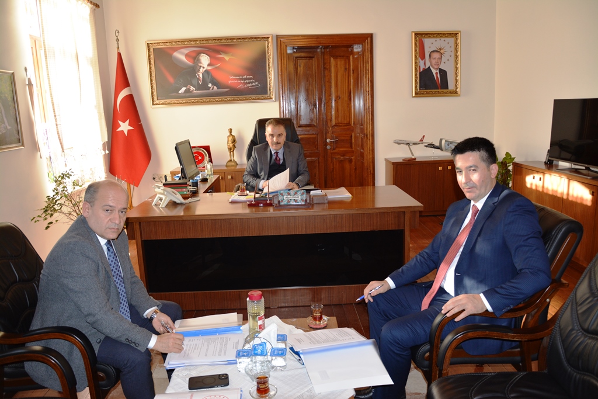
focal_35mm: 27
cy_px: 200
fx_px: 449
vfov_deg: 47.9
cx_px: 299
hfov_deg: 67.4
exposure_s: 1/60
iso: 450
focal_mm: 18
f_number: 3.5
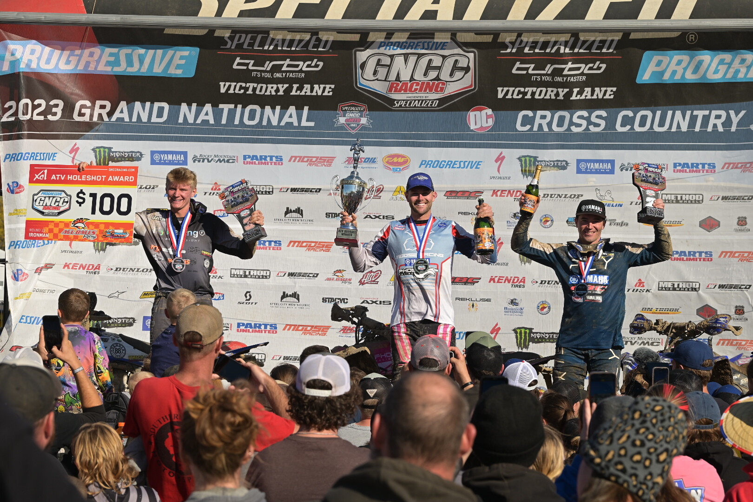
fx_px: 1987
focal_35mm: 95
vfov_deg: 14.4
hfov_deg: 21.5
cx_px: 376
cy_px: 251
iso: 100
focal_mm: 95
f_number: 8
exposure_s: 1/400
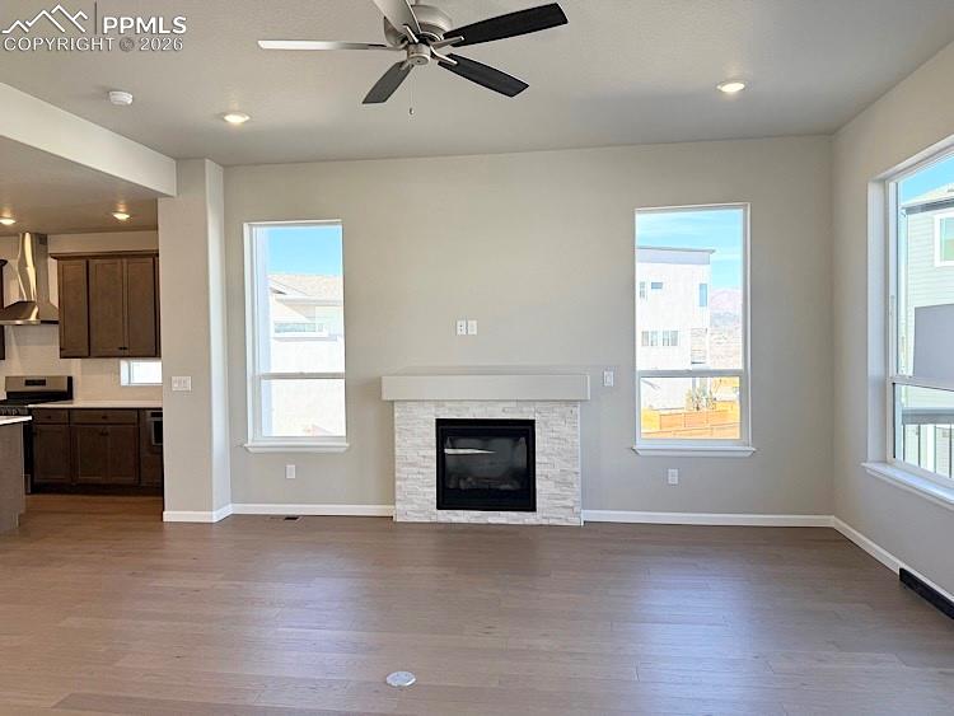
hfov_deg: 71.6
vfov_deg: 56.8
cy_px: 358
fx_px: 662
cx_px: 477
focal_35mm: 24
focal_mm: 6.76
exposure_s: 1/363
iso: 100
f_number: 1.78
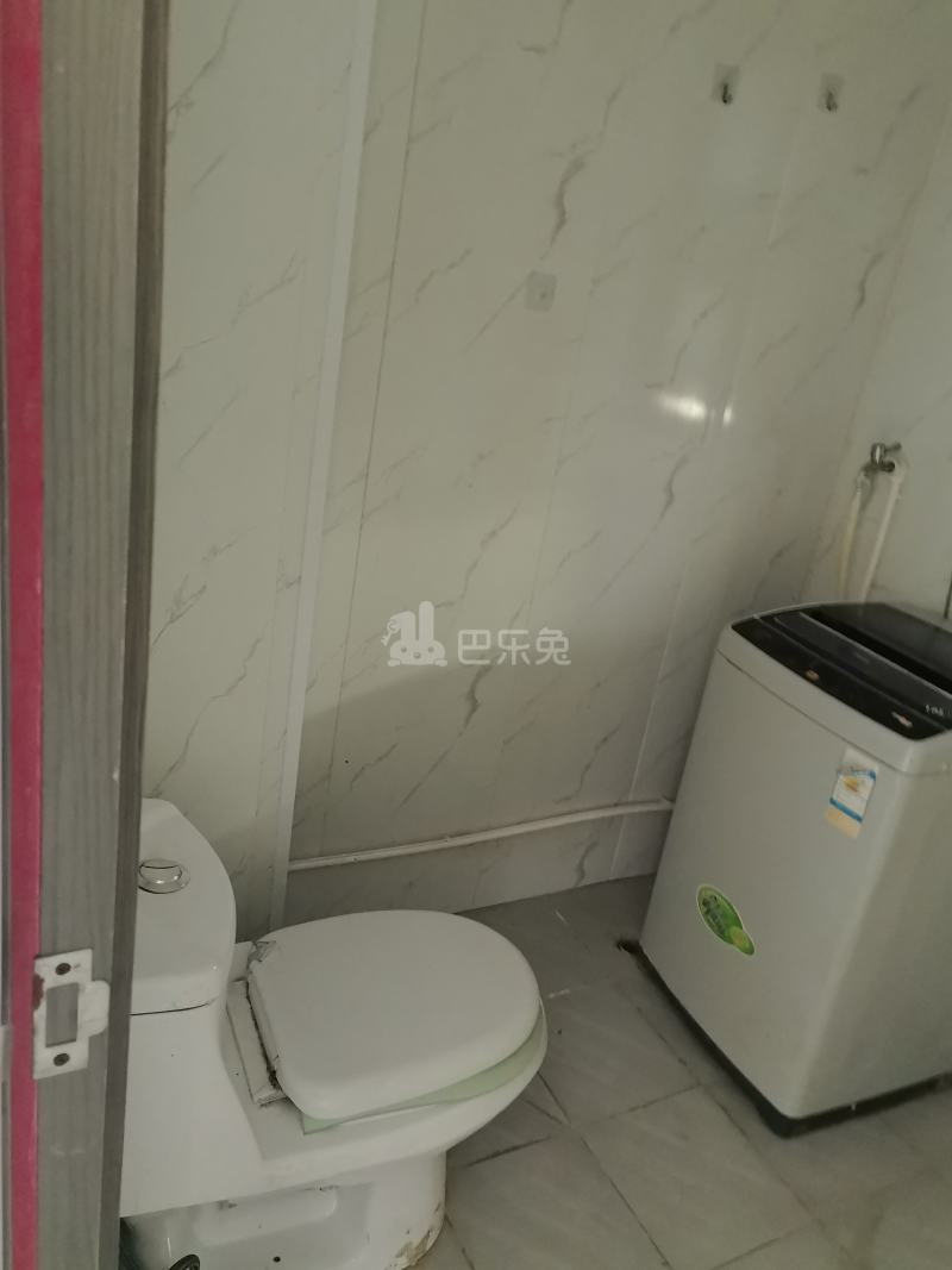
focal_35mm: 27
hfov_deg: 51.3
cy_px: 635
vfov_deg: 65.3
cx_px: 476
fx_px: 990
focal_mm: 5.52
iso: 320
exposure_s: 1/25
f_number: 1.9
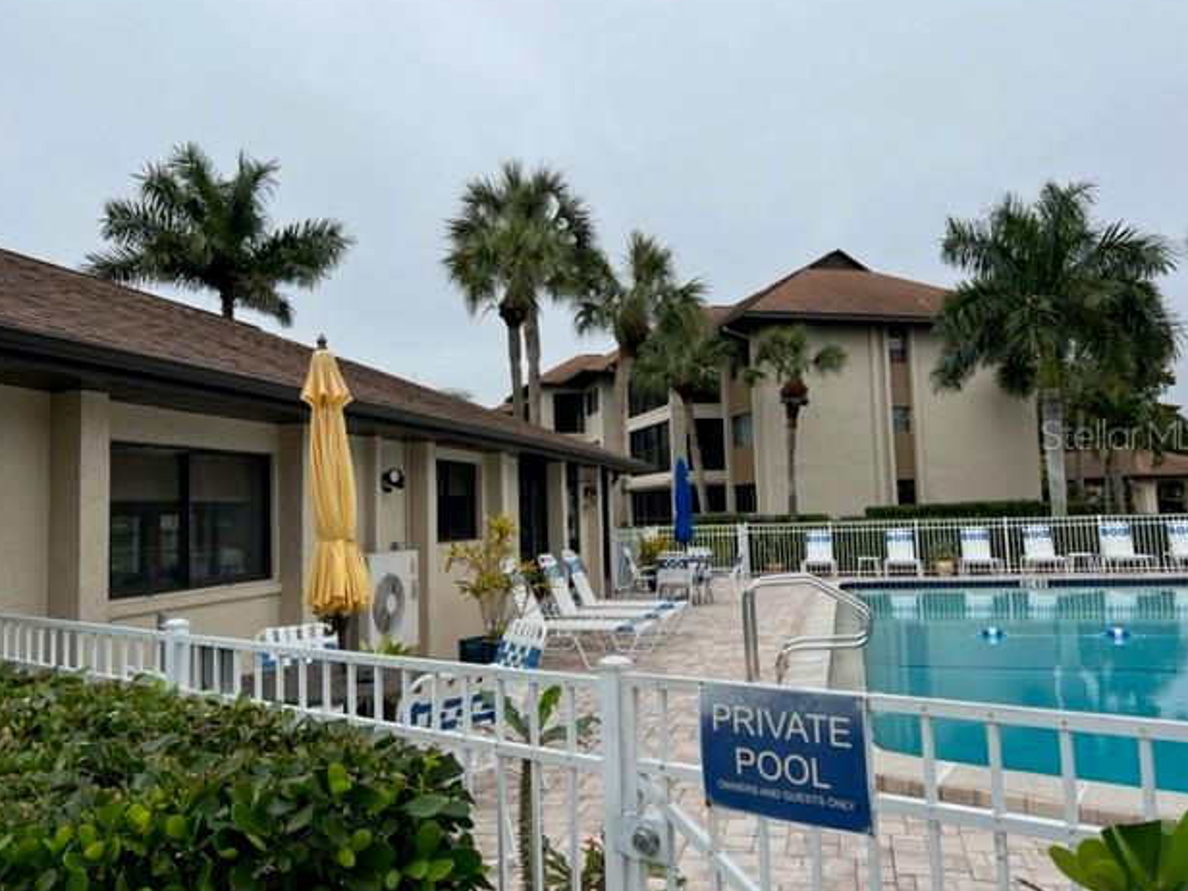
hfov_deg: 65.3
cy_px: 434
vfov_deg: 51.3
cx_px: 606
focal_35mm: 27
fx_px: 927
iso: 50
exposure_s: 1/1698
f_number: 1.5
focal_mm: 5.7
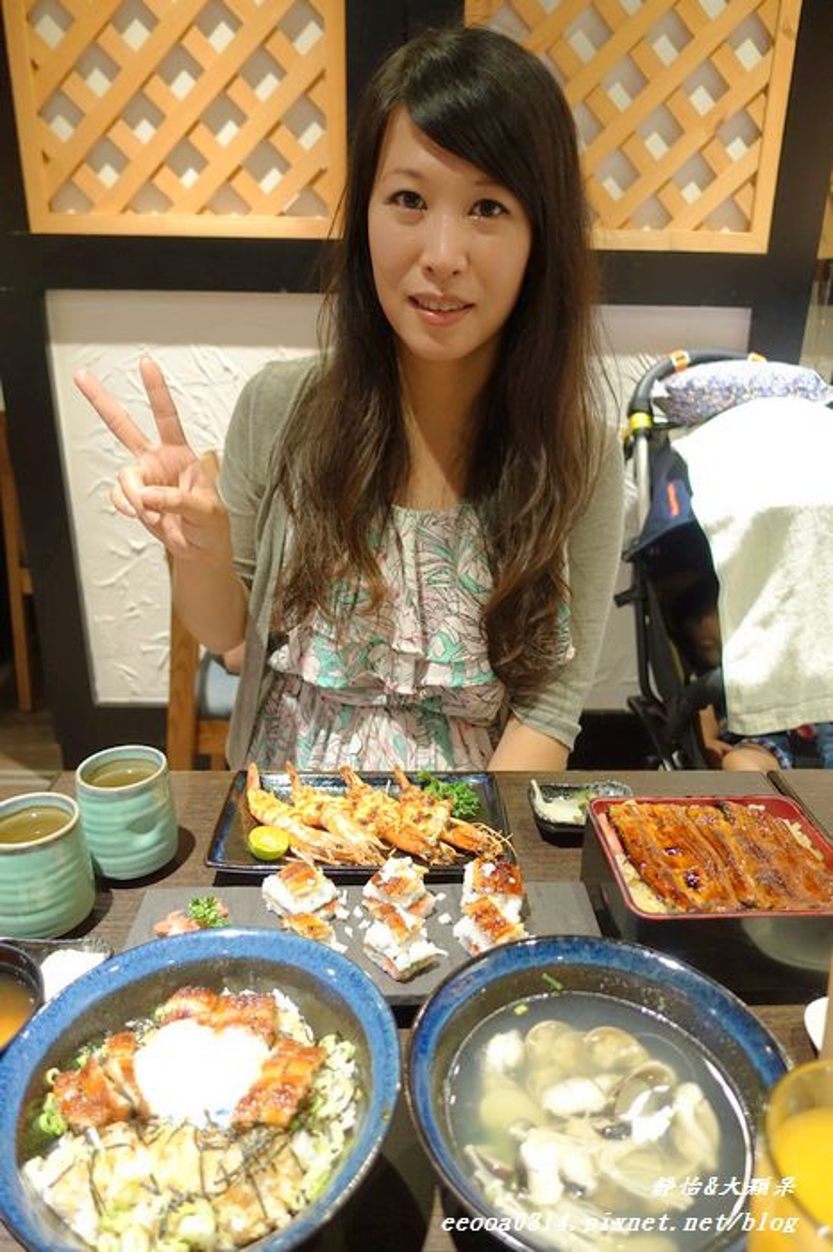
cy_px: 626
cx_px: 416
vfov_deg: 73.8
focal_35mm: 24
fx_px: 834
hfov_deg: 53.1
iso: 800
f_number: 1.8
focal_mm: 8.8
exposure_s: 1/25
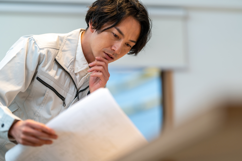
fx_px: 706
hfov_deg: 19.5
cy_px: 80
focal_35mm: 105
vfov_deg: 13.0
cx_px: 121
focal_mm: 105
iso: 100
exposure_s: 1/400
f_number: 1.4
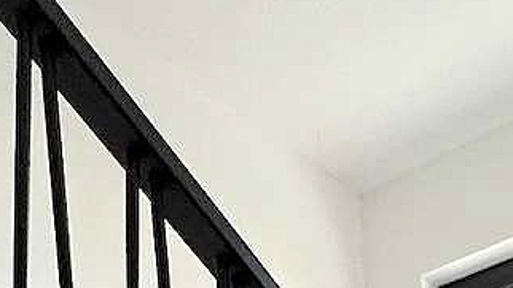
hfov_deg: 31.3
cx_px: 386
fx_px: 898
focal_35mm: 66
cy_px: 706
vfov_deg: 13.2
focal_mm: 1.57
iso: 125
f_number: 1.8
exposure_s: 1/99
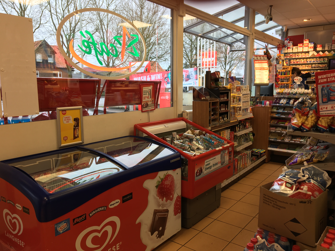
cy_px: 126
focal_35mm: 29
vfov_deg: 48.2
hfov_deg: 61.7
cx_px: 168
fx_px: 281
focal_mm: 4.15
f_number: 2.2
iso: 25
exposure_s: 1/50
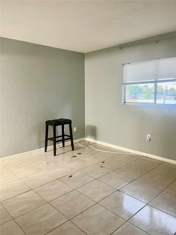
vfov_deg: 67.3
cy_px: 118
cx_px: 88
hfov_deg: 53.1
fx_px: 176
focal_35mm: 26
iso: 400
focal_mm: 5.1
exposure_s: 1/40
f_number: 1.6
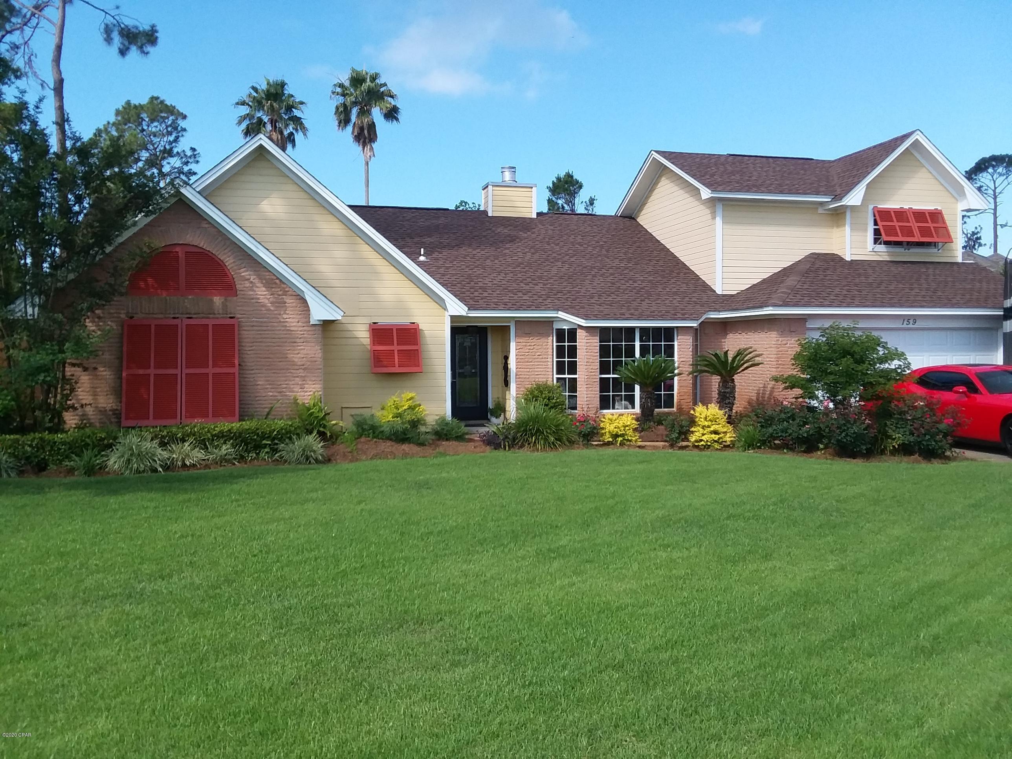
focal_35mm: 29
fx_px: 848
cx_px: 506
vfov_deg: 48.2
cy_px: 380
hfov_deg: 61.7
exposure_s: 1/856
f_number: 1.9
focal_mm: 2.47
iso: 40
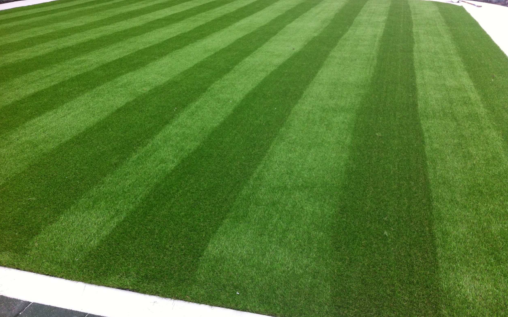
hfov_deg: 51.5
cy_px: 162
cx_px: 253
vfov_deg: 33.6
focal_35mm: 38
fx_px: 526
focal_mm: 3.85
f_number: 2.8
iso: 80
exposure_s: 1/155
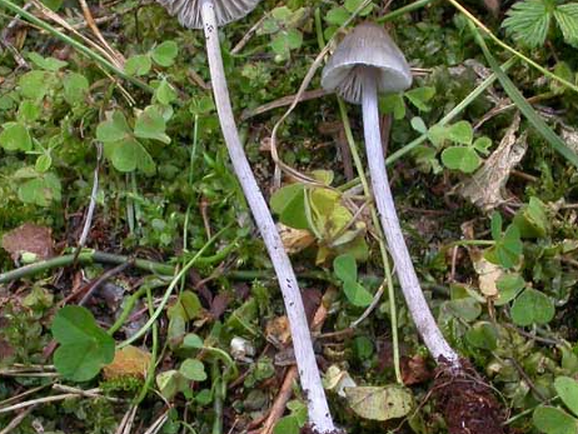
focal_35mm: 103
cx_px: 295
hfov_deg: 19.1
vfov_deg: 14.4
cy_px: 286
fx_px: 1721
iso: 200
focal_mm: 11.6
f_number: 8.6
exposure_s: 1/30
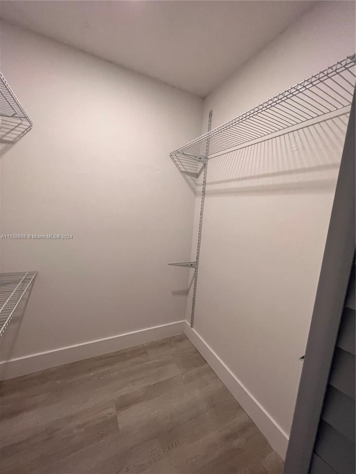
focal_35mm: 13
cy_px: 237
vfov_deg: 106.2
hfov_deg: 89.9
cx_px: 178
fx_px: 178
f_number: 1.8
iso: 200
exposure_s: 1/120
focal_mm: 1.57
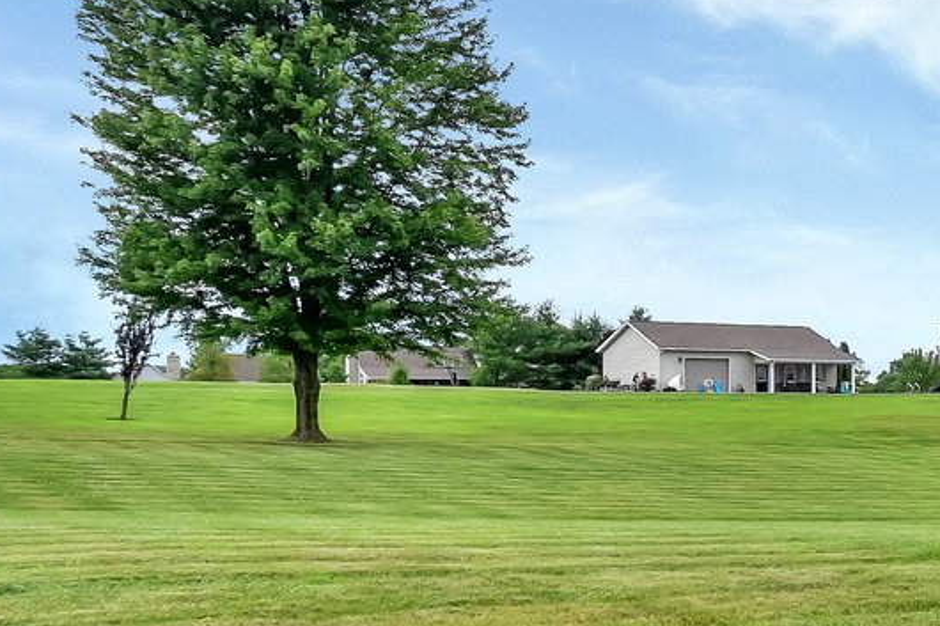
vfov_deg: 23.2
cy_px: 434
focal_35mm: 58
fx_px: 1514
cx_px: 1284
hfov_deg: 27.5
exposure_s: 1/640
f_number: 7.1
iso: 800
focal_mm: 10
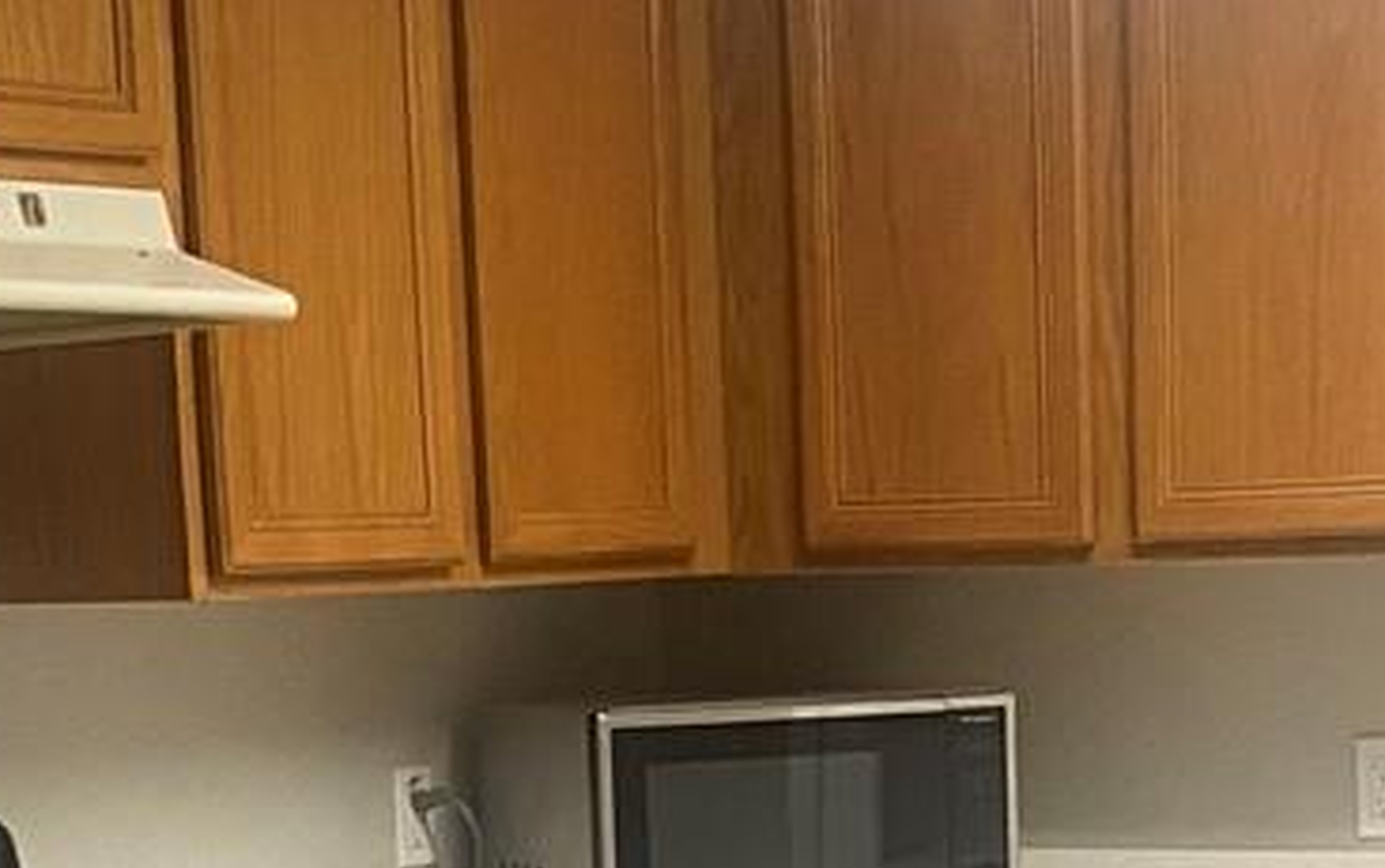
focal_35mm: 120
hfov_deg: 17.4
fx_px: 4533
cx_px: 853
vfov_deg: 10.4
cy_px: 1472
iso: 250
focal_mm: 4.25
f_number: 1.8
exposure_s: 1/60
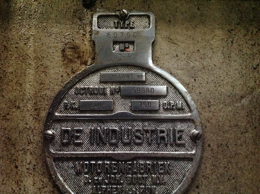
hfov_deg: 52.7
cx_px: 130
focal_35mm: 35
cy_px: 97
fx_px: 262
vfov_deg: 40.6
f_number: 2.4
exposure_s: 1/15
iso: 800
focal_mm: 4.28
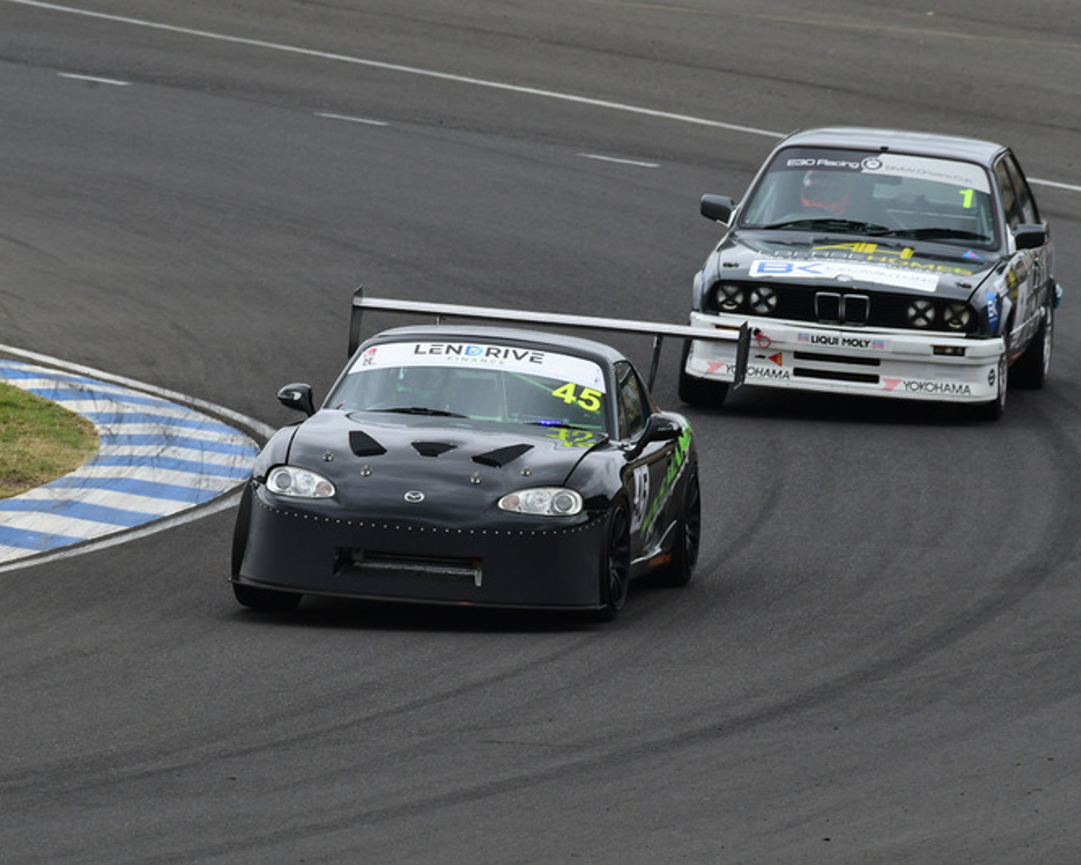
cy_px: 432
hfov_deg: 2.8
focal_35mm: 695
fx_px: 22235
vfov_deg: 2.2
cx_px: 439
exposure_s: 1/640
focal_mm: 410
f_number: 11
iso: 800
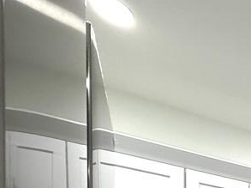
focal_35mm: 49
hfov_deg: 23.6
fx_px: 355
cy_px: 324
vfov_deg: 21.4
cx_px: 431
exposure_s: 1/120
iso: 160
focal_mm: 2.22
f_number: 2.2
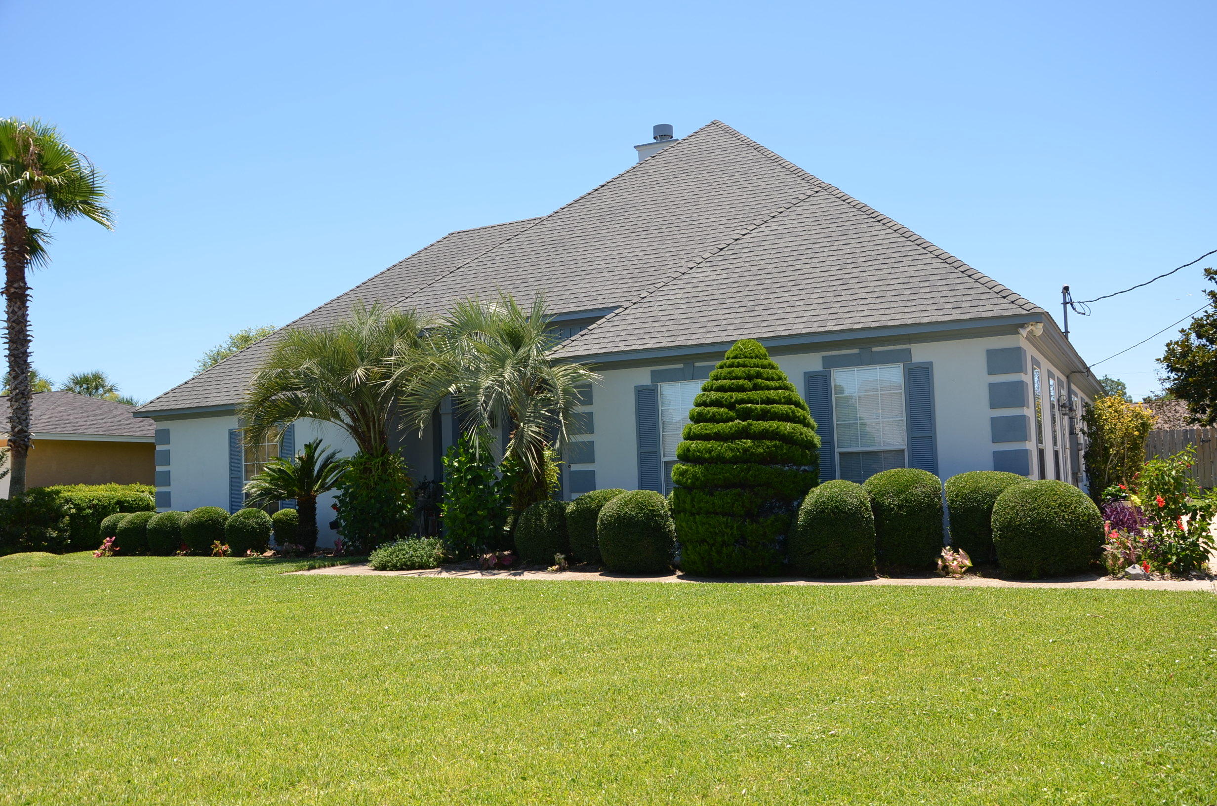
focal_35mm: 33
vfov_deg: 39.8
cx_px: 608
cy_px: 403
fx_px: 1113
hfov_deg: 57.3
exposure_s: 1/250
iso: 100
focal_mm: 22
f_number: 7.1
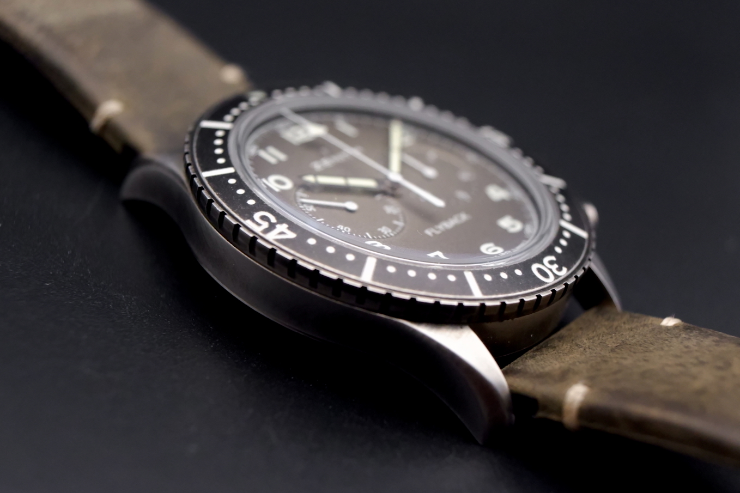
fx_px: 1089
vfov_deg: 25.5
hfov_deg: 37.5
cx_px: 370
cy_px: 246
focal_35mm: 53
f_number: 5
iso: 6400
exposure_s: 1/4000
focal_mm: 35.8
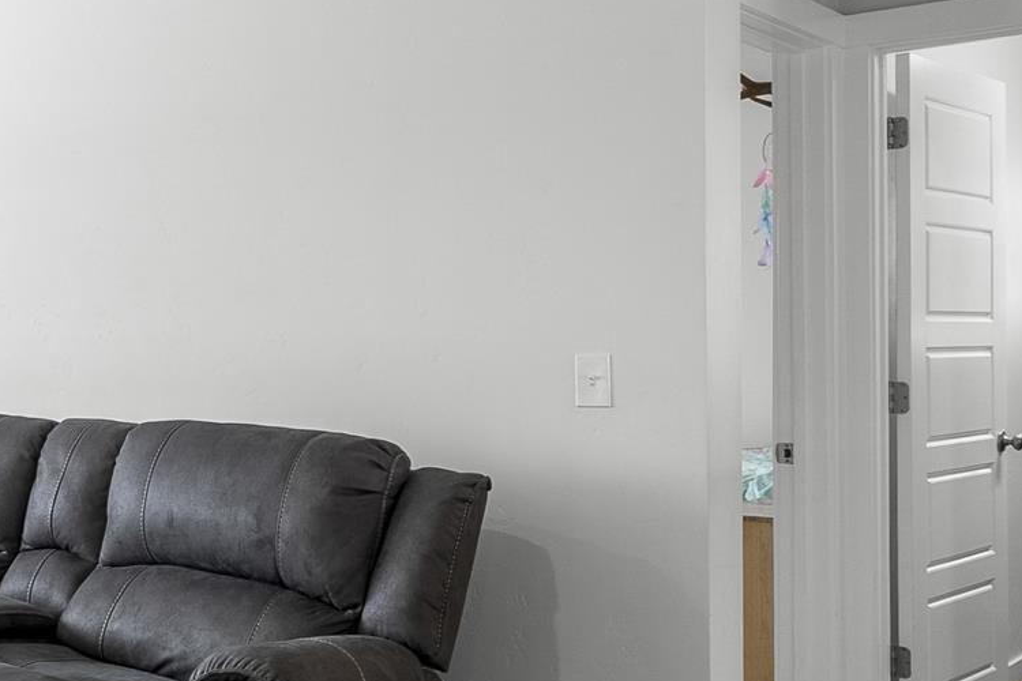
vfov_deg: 27.0
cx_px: -68
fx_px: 1419
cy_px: 377
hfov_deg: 34.8
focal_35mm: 50
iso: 400
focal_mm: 10
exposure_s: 1/8
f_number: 7.1
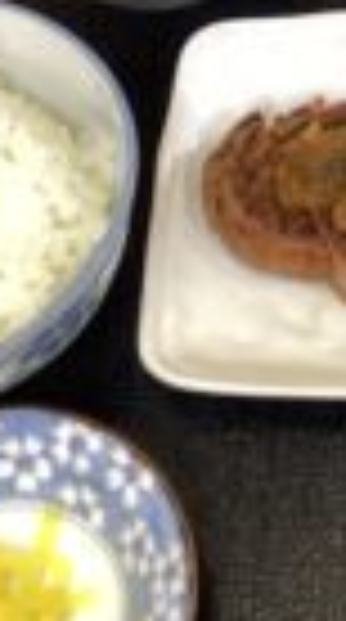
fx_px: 1510
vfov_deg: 23.1
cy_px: 218
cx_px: 488
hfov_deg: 12.5
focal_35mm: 92
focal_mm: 3.3
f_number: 2.4
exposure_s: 1/40
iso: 250
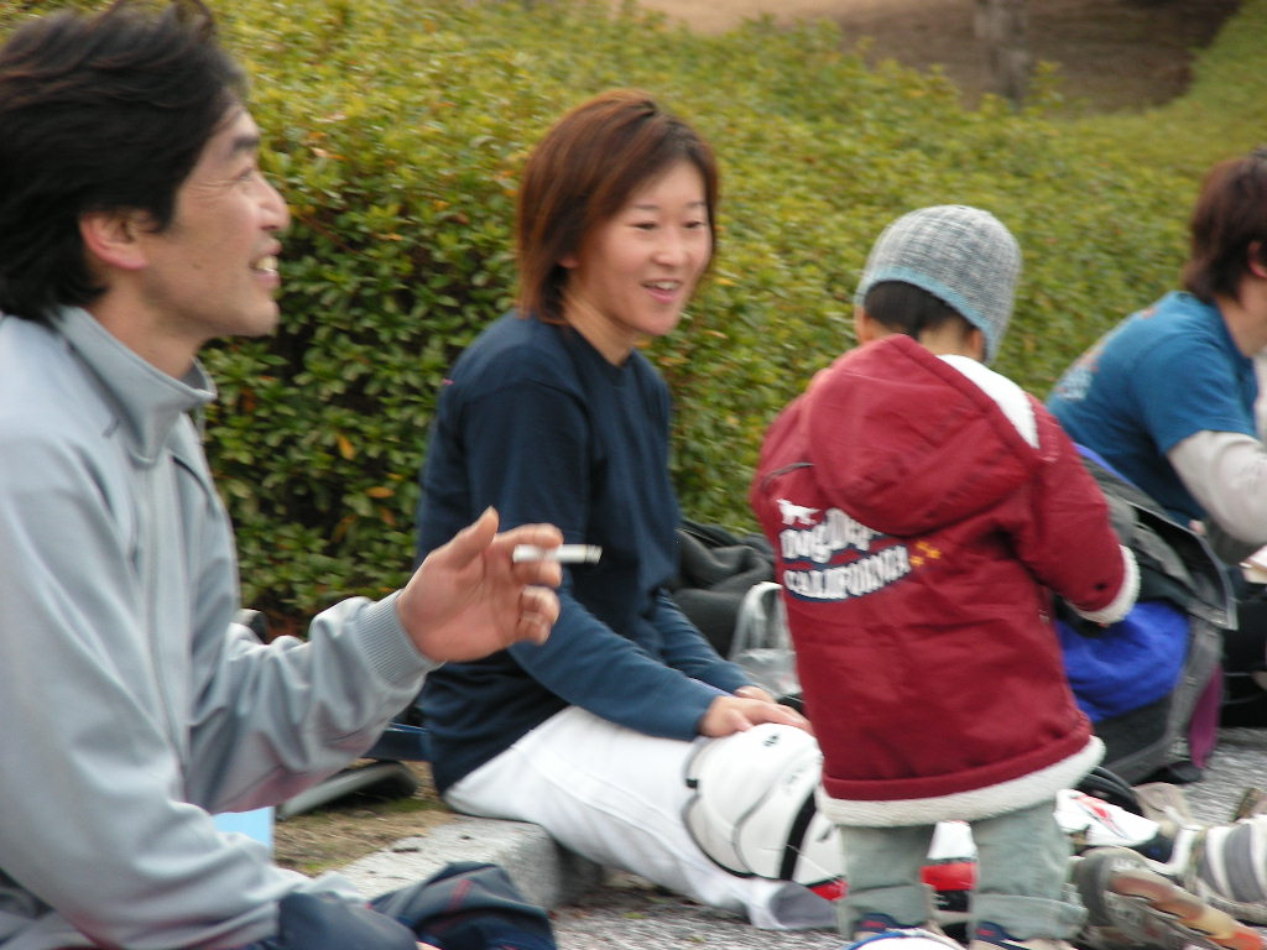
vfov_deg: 6.5
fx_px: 8418
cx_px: 634
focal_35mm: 230
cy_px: 475
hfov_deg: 8.6
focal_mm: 38.3
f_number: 3.5
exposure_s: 1/84
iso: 79
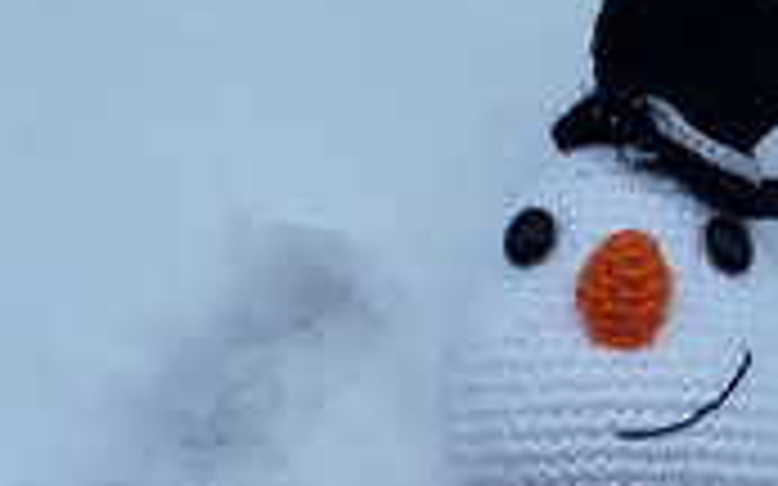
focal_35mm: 77
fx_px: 1632
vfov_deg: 15.7
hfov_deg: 26.2
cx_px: 643
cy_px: 702
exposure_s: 1/238
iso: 40
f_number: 1.9
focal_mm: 2.91
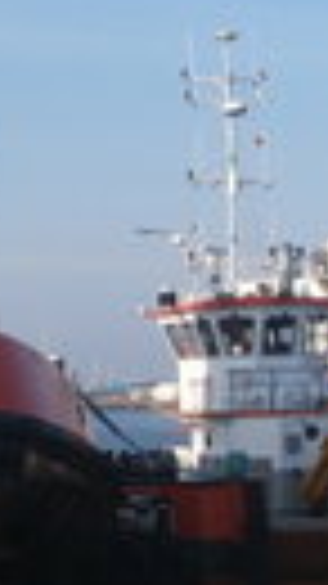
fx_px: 1966
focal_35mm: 127
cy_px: 284
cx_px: 0
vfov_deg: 16.9
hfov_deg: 9.5
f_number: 3.9
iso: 100
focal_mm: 6.67
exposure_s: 1/640
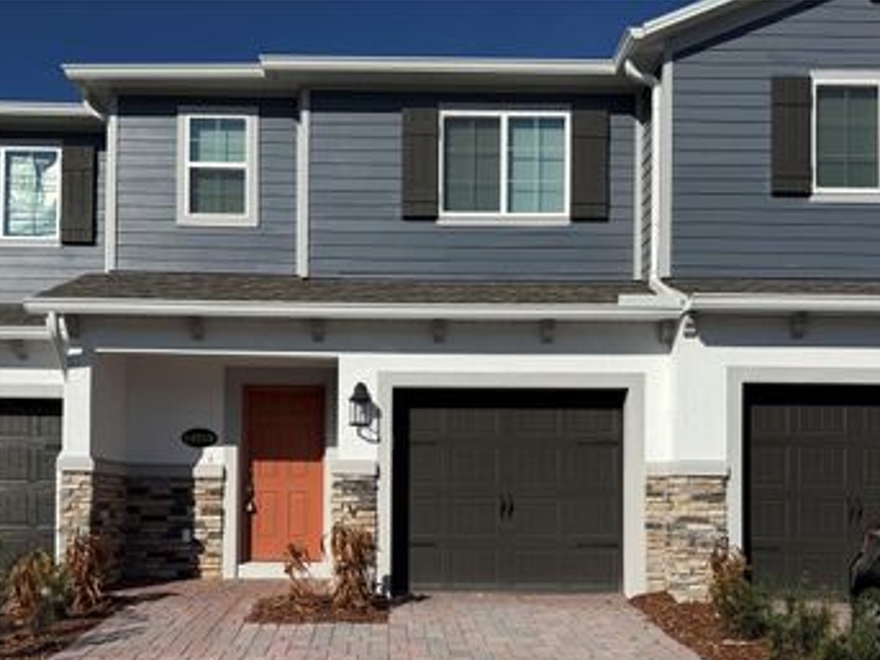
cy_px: 479
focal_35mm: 35
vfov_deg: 39.8
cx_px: 398
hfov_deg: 52.6
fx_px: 889
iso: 80
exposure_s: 1/9091
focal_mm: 6.76
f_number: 1.78
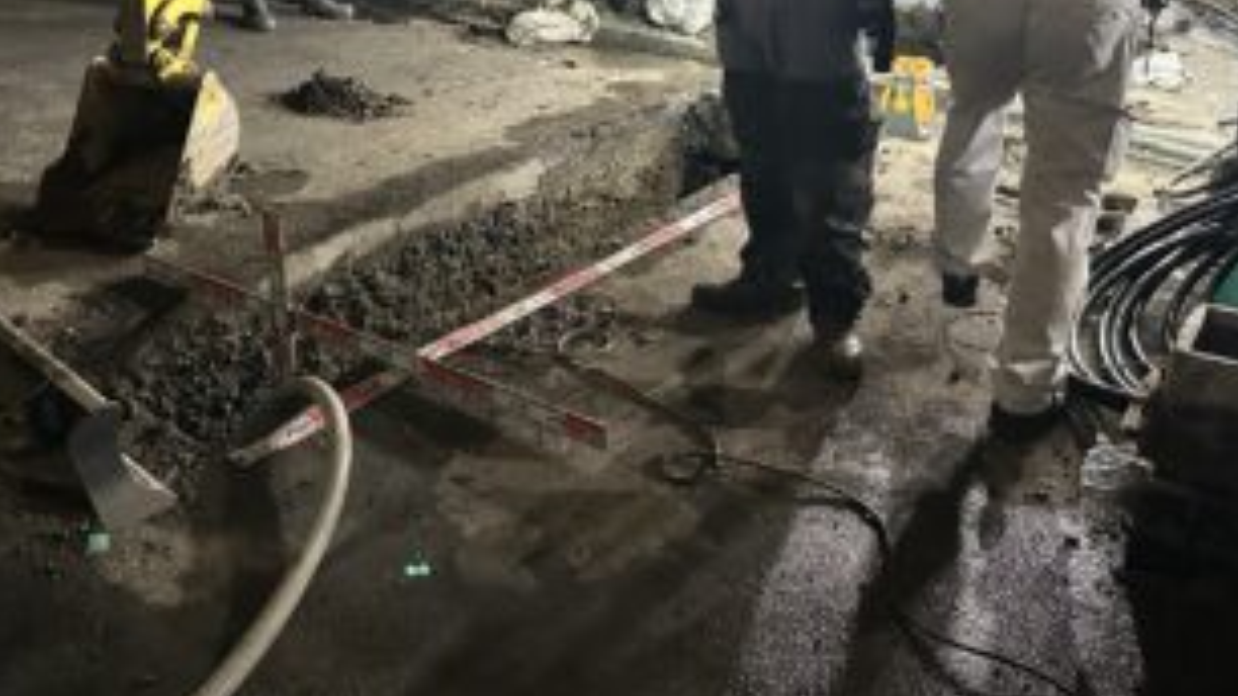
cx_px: 566
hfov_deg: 49.3
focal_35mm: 41
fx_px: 1346
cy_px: 77
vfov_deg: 28.0
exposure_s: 1/42
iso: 1000
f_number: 1.78
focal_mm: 6.86
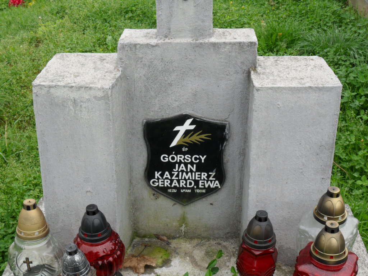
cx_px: 184
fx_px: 553
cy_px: 138
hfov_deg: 36.8
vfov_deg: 28.0
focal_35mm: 52
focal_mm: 9.3
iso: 100
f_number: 5
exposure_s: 1/60
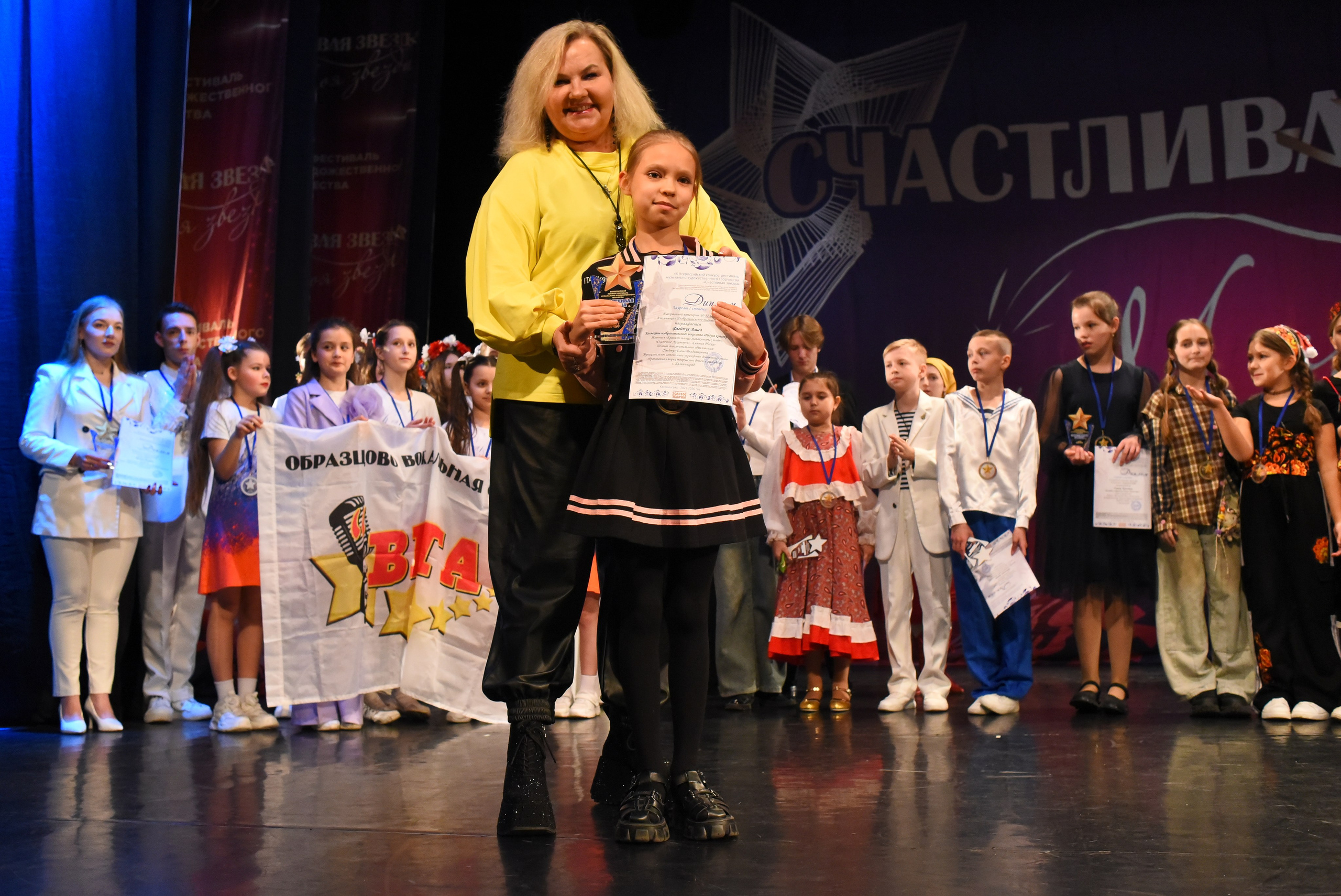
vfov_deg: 37.9
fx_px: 1304
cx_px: 670
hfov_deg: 54.4
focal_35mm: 35
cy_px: 448
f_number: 6.3
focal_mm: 35
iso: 5000
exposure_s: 1/250
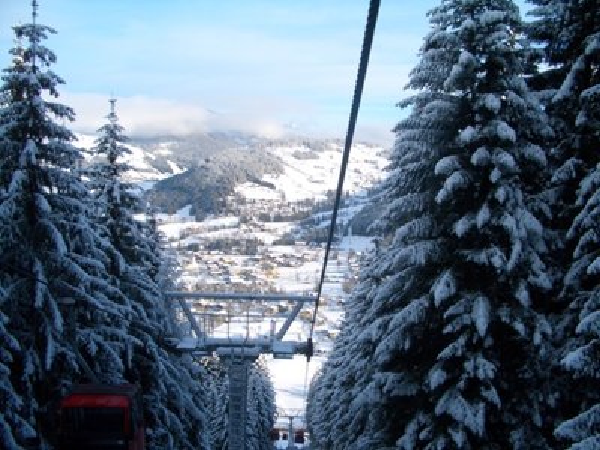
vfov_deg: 40.7
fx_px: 607
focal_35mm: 35
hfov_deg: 52.6
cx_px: 300
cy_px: 225
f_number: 4.3
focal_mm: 5.8
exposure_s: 1/320
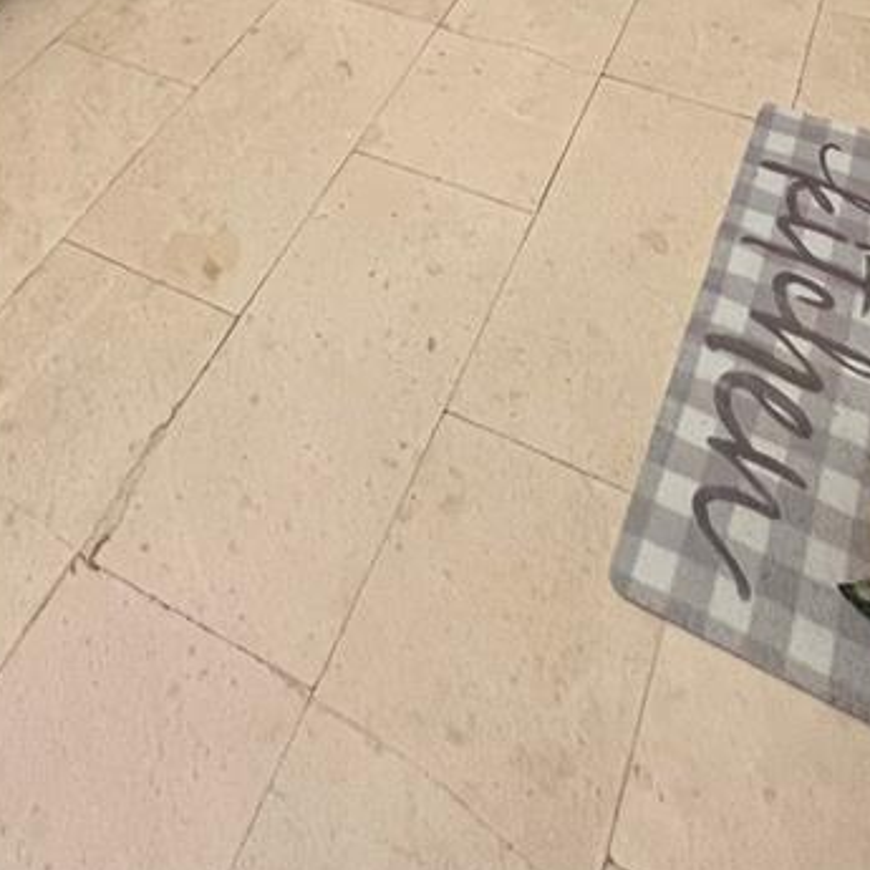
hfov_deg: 41.9
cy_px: -610
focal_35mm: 40
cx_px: 454
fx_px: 1137
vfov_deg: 24.2
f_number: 1.8
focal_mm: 1.57
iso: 160
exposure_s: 1/60
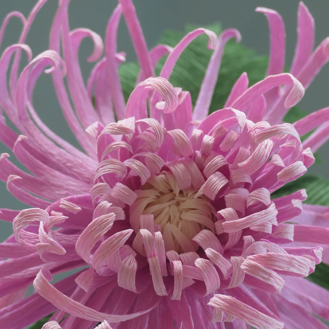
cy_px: 269
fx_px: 2613
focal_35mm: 243
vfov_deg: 7.2
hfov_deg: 7.2
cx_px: 159
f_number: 3.9
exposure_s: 1/80
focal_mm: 47.46
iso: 640
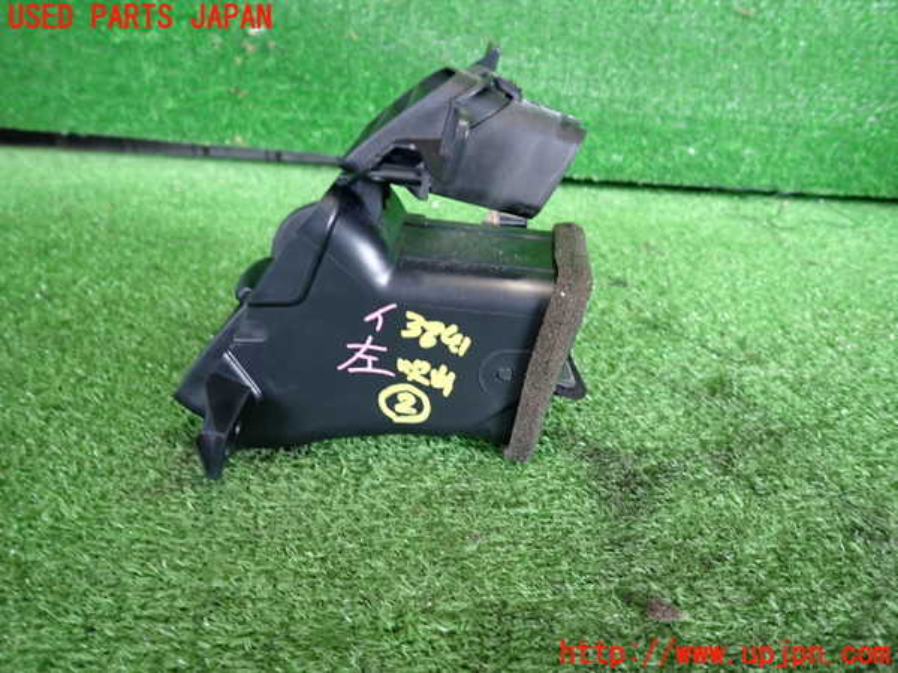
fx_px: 649
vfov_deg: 54.9
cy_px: 336
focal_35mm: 25
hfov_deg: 69.4
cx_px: 449
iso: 320
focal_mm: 4.5
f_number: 2
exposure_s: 1/30
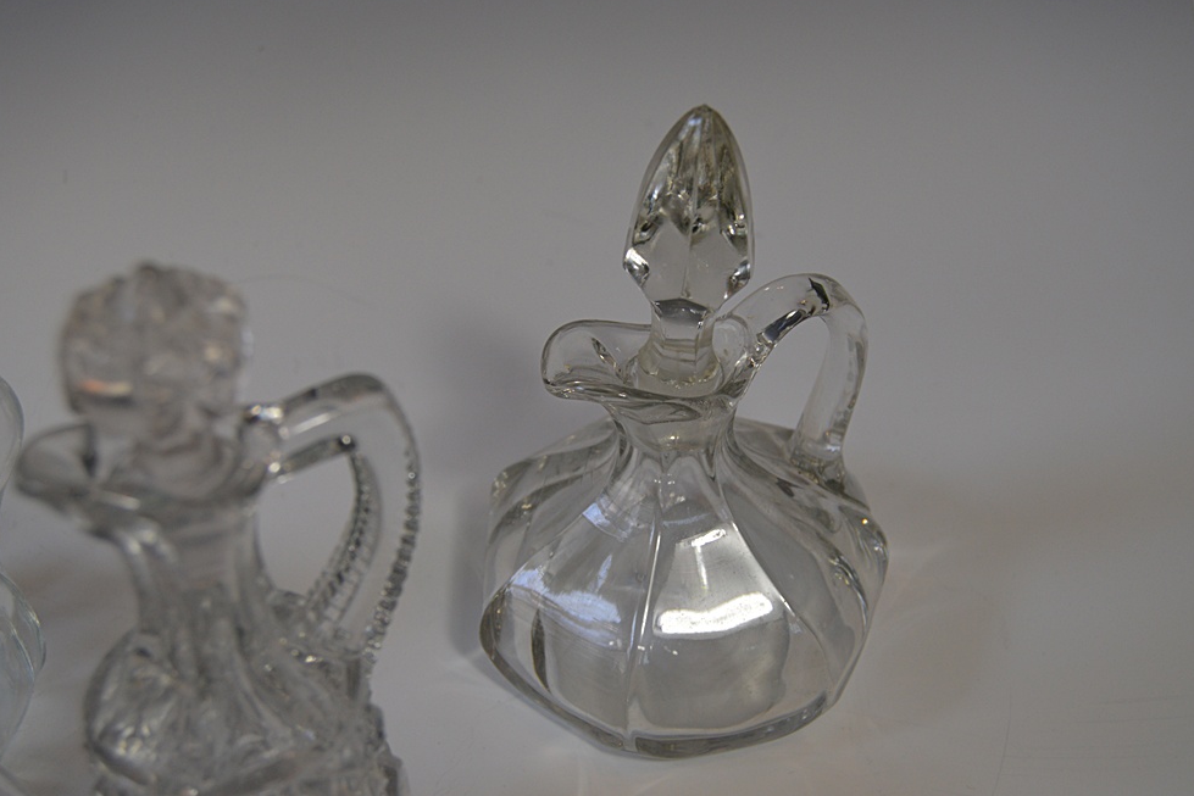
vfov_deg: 27.5
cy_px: 392
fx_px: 1625
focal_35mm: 49
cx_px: 606
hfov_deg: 40.3
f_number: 5.6
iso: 400
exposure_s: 1/125
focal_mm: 32
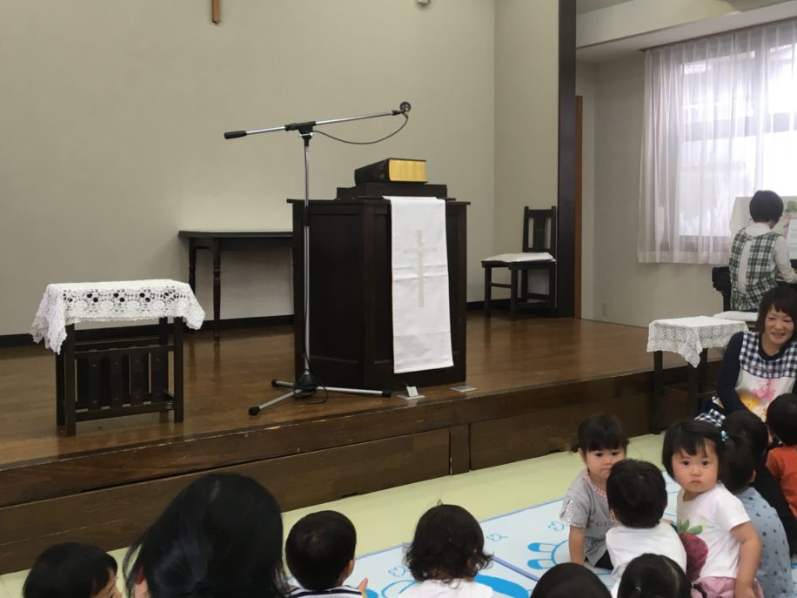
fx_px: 875
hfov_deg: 48.5
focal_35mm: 38
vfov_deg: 37.6
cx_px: 496
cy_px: 252
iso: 50
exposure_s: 1/30
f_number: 2.2
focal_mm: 4.15
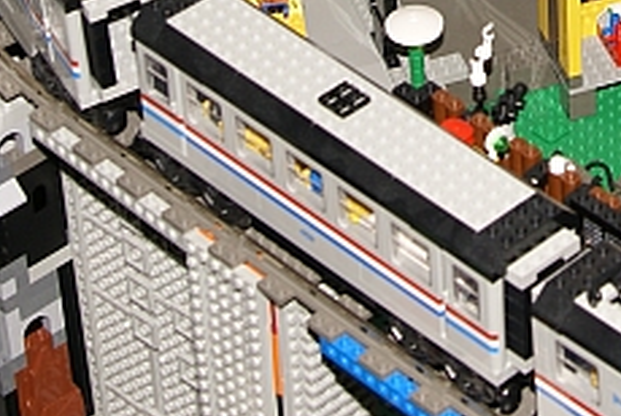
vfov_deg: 7.2
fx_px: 3161
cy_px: -434
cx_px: 656
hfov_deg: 11.1
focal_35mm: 183
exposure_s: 1/80
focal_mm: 28
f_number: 5.6
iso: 100
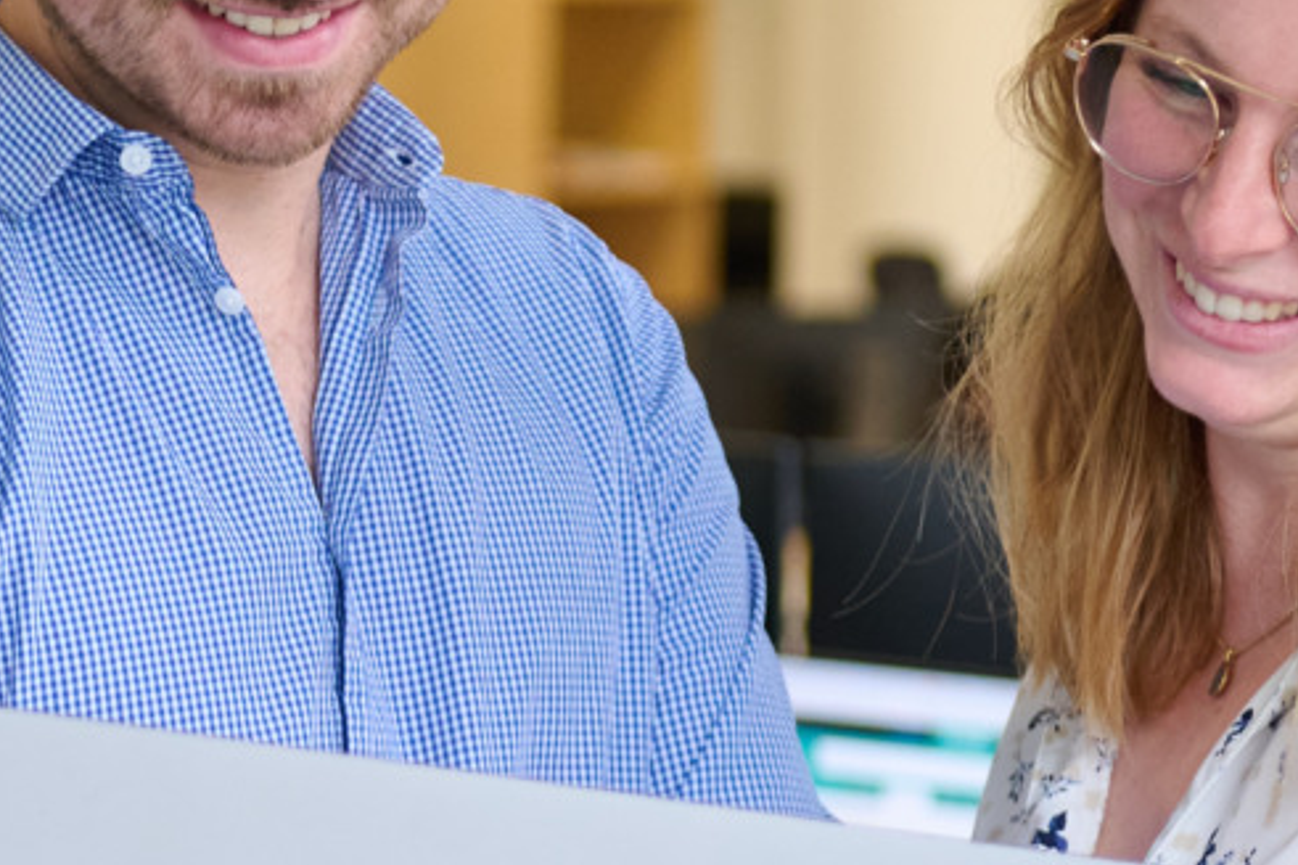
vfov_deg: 6.4
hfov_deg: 9.5
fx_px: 7749
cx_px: 246
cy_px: 439
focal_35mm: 215
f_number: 2.8
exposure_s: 1/250
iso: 1250
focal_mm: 55
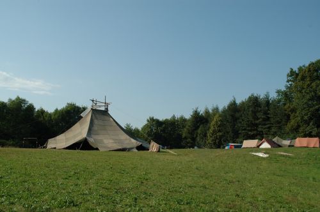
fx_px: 320
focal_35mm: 36
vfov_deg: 36.8
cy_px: 106
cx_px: 160
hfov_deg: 53.2
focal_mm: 24
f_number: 10
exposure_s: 1/400
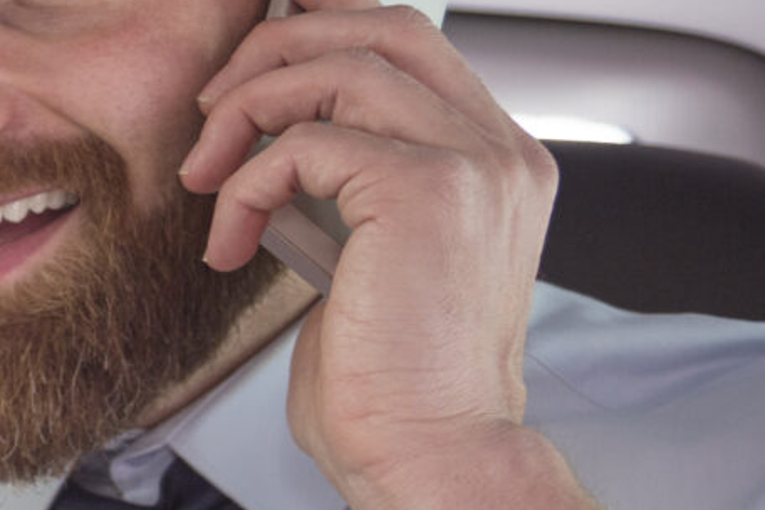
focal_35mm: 146
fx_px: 3102
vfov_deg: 9.2
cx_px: -1047
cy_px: 739
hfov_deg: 11.6
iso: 100
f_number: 2.8
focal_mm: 26
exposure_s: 1/40
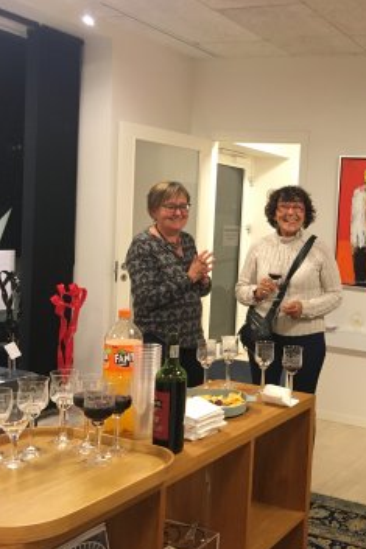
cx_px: 361
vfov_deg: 47.4
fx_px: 626
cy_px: 277
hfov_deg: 30.4
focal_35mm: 41
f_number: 2.2
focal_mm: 4.15
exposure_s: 1/33
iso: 160
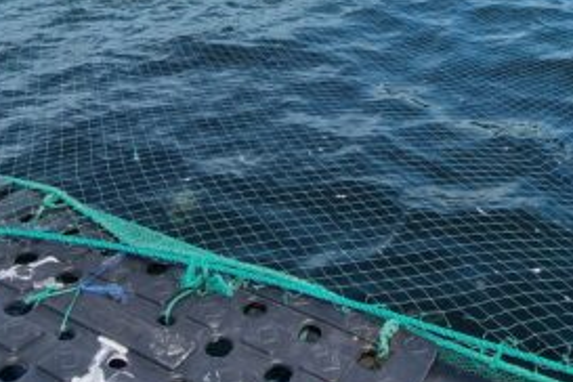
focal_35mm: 38
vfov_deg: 29.4
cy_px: -92
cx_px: 374
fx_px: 605
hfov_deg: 50.0
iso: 50
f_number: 2.2
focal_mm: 2.2
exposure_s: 1/1328
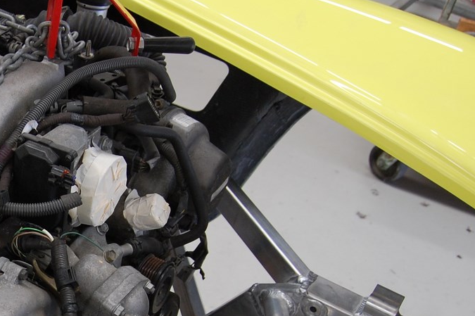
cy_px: 294
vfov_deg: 20.7
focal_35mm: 64
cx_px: -20
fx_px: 844
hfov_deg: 29.0
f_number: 5
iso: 400
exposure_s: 1/100
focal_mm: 18
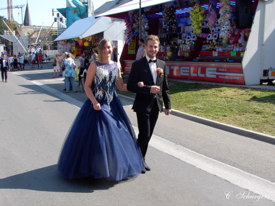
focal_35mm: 40
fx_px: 318
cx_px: 138
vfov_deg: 36.0
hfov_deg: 46.8
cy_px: 103
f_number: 4.5
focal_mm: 6.2
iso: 70
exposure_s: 1/210
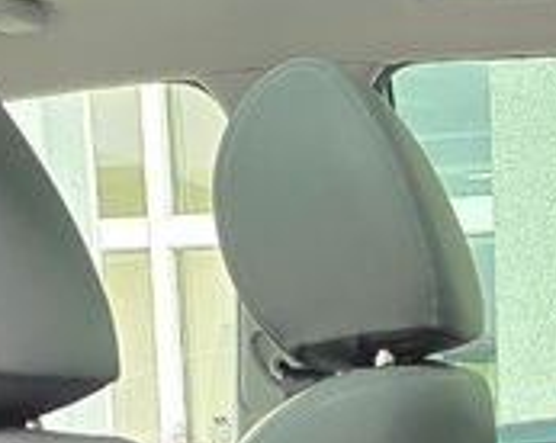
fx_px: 2186
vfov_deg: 10.7
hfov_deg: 13.9
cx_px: 752
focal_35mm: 133
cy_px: 838
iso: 400
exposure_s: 1/100
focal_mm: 6.3
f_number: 1.7
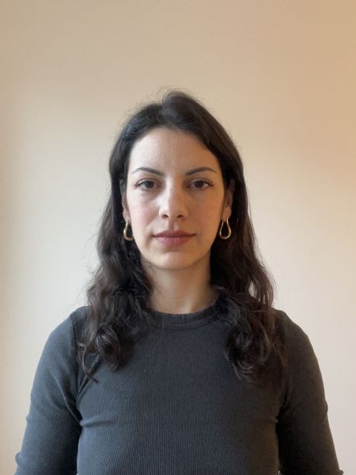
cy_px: 238
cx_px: 178
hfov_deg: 46.8
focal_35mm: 30
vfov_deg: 60.0
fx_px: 411
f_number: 2.2
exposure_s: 1/33
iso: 400
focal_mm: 2.71
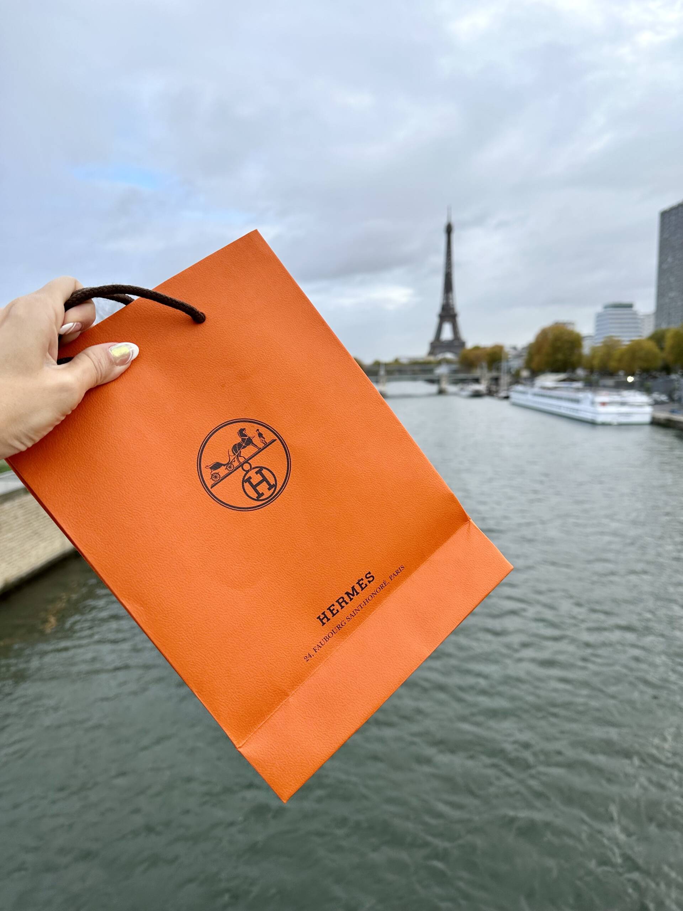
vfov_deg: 71.6
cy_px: 456
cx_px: 342
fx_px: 631
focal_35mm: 24
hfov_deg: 56.8
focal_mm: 6.86
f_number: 1.78
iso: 80
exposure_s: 1/1241
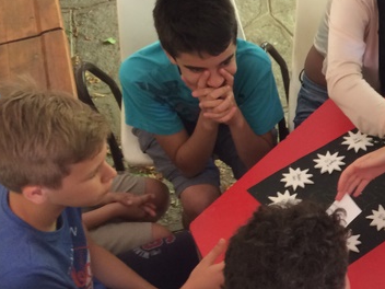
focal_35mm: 66
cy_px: 181
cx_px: 422
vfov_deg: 22.2
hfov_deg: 27.0
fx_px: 734
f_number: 2.2
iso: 125
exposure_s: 1/33
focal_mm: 4.15
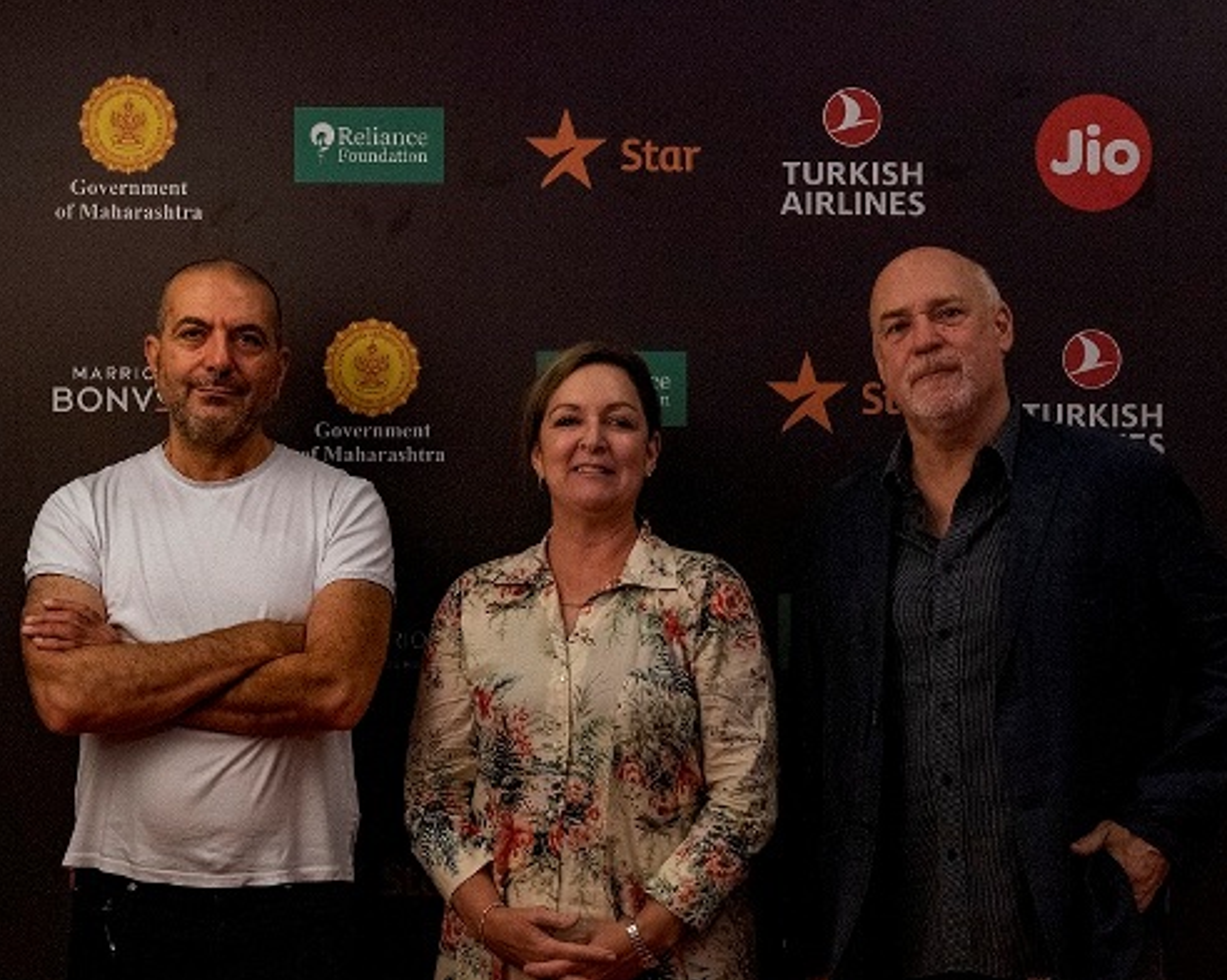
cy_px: 646
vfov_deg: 27.4
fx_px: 1996
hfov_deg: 34.2
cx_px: 623
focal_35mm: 55
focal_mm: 36
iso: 6400
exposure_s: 1/125
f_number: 5.6
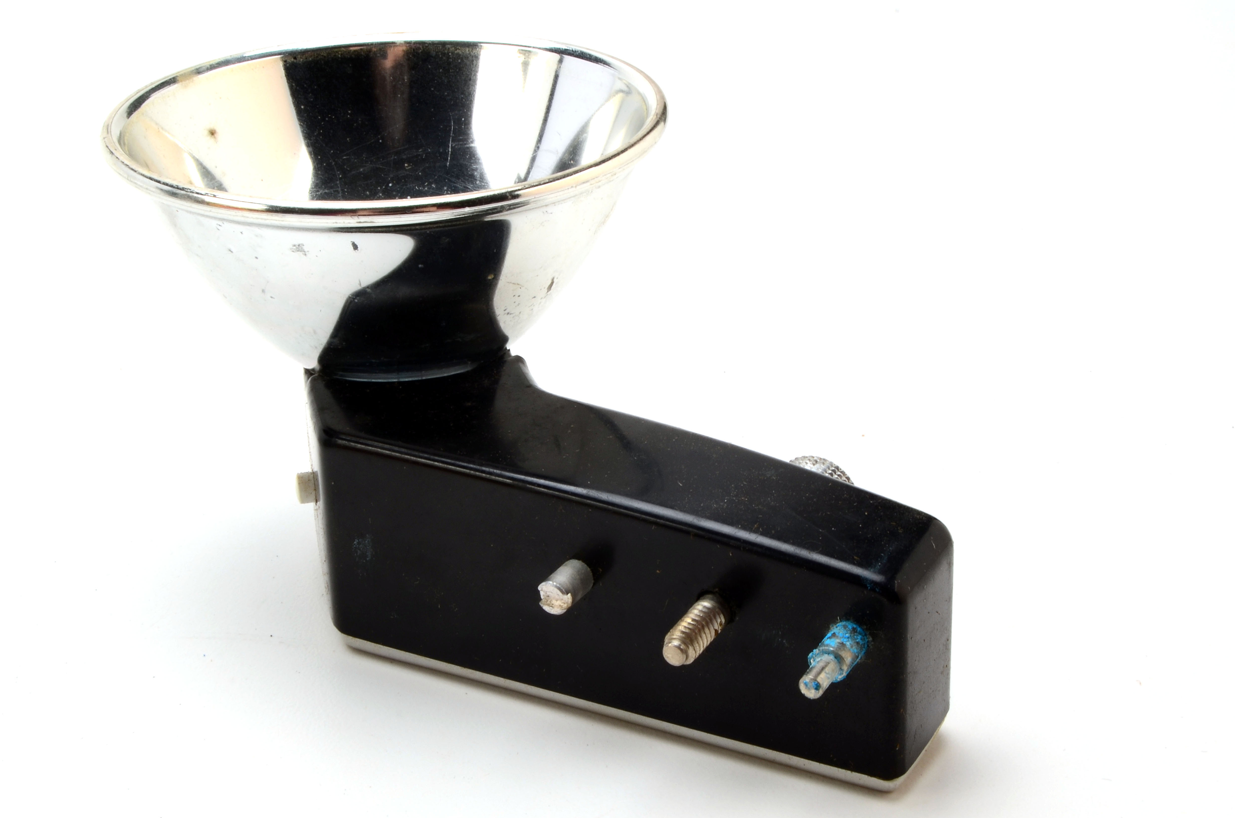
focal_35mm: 48
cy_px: 409
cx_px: 618
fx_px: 1643
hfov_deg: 41.2
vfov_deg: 28.0
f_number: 25
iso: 100
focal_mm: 32
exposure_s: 1/160
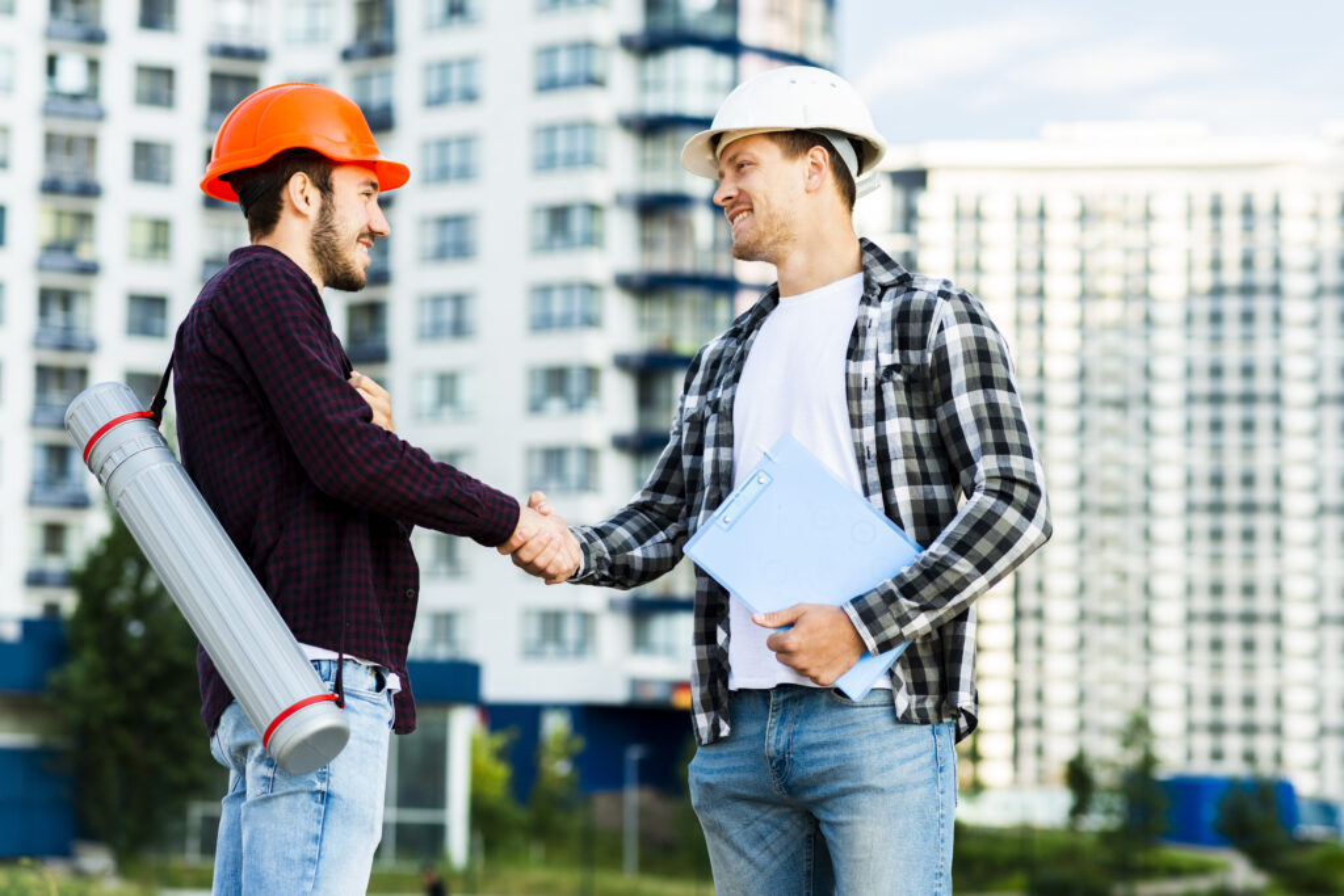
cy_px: 448
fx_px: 3174
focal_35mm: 85
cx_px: 672
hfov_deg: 23.9
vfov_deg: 16.1
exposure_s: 1/250
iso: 250
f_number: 3.5
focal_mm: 85
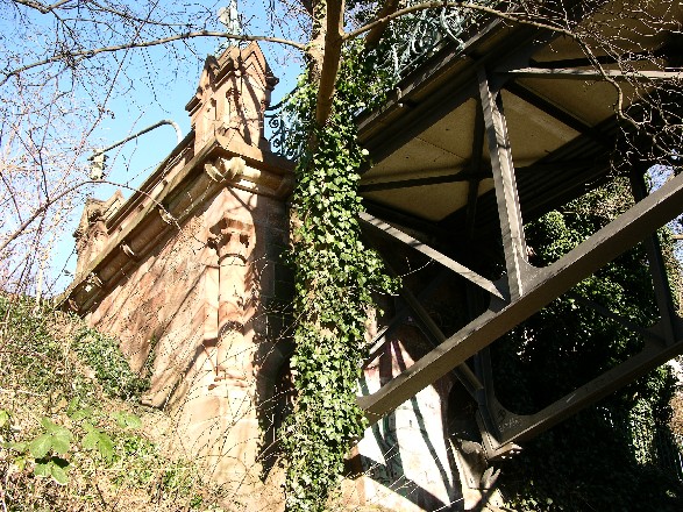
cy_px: 256
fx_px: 690
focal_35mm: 35
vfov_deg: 40.7
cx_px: 342
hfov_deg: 52.6
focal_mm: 8.9
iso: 50
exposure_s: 1/68
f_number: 5.6
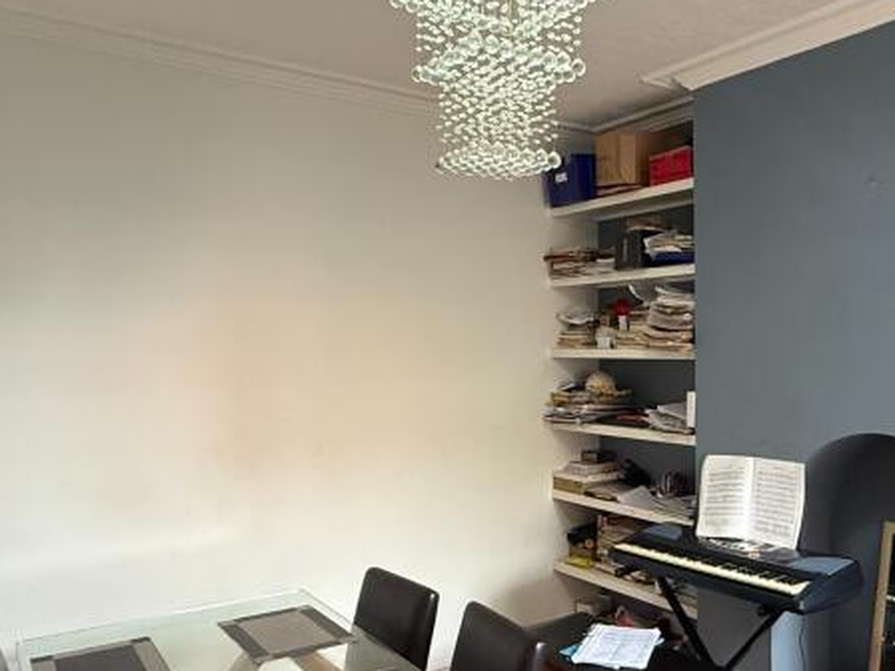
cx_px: 601
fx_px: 827
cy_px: 326
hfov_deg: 55.6
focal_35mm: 32
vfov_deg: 44.2
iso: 400
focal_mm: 2.22
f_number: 2.2
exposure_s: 1/50
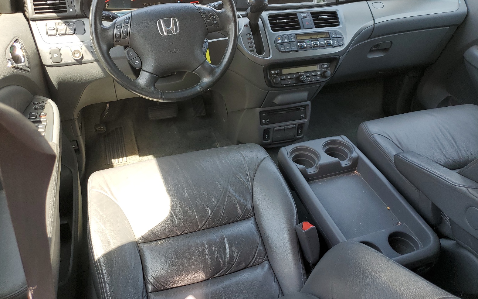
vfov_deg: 44.3
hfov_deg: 66.5
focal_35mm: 28
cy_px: 122
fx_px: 365
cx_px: 237
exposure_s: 1/185
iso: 50
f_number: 1.5
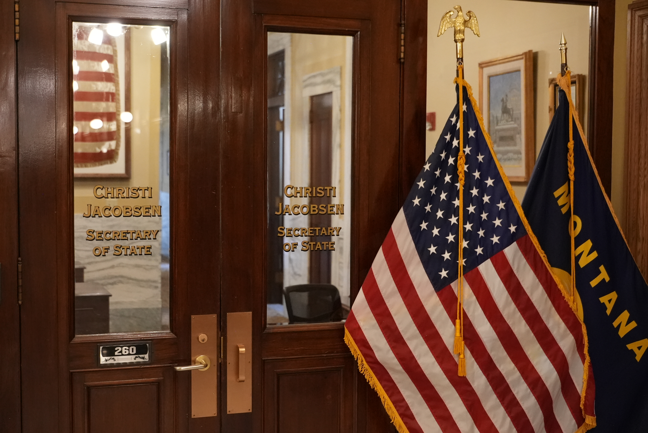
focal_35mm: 52
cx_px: 324
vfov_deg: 26.0
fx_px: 936
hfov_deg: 38.2
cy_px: 216
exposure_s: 1/160
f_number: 4
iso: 12800
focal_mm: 52
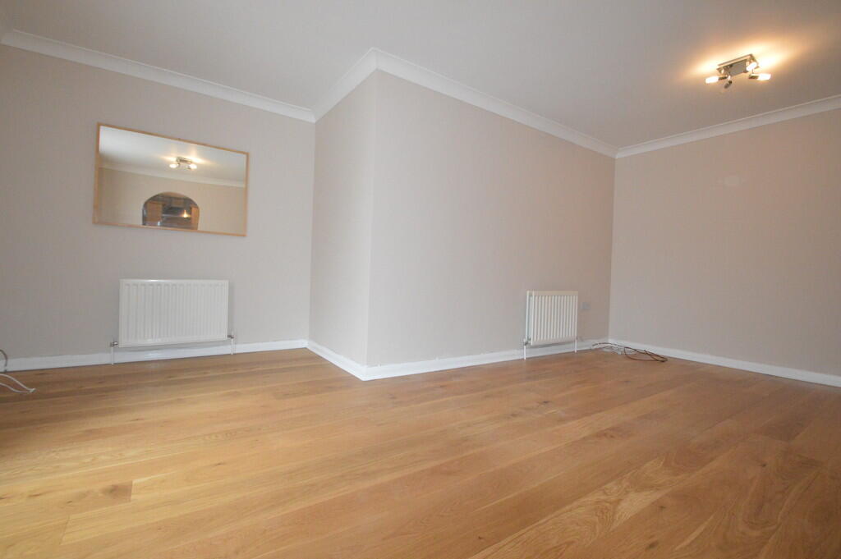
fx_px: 350
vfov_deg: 77.2
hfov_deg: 100.4
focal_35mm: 15
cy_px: 280
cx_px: 420
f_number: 7.1
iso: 3200
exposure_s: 1/160
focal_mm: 10
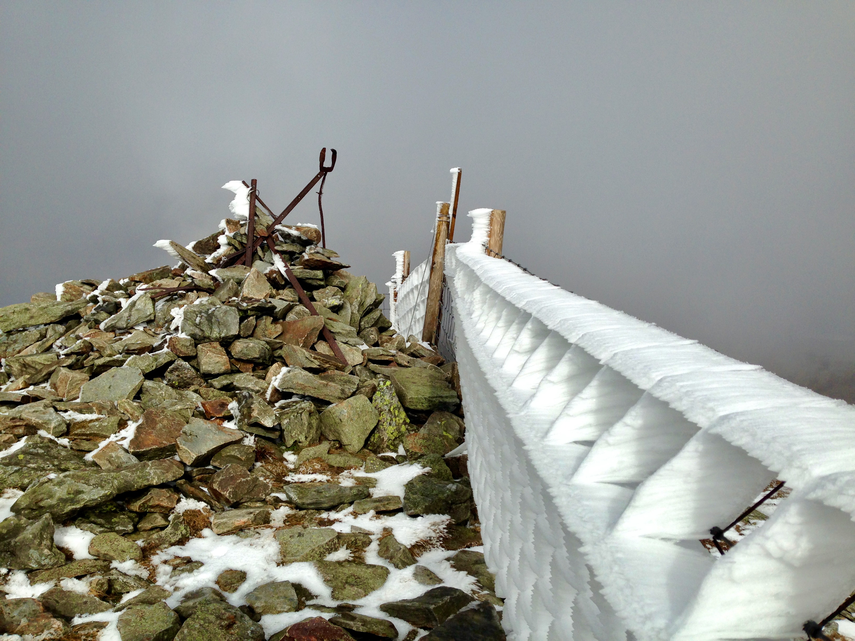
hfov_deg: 55.4
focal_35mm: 33
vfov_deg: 42.9
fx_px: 815
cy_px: 320
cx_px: 428
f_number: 2.4
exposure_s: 1/2710
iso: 50
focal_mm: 4.12
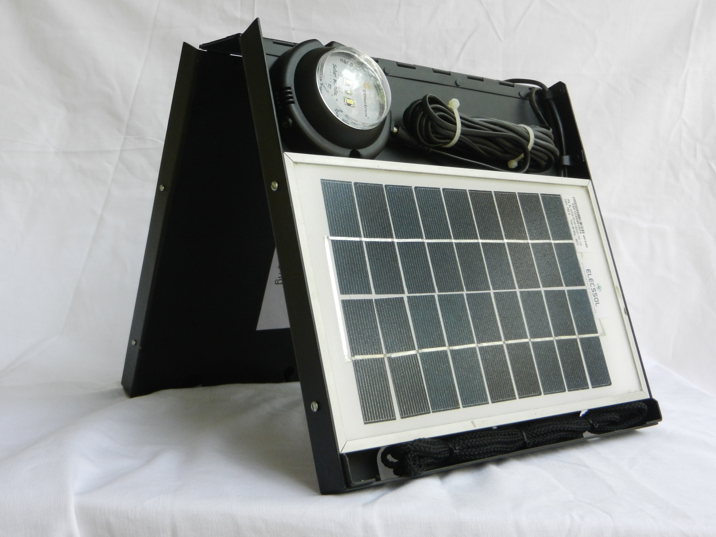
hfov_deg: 49.0
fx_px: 786
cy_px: 268
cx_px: 358
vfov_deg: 37.7
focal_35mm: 38
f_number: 4
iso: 400
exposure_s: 1/250
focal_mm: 6.9
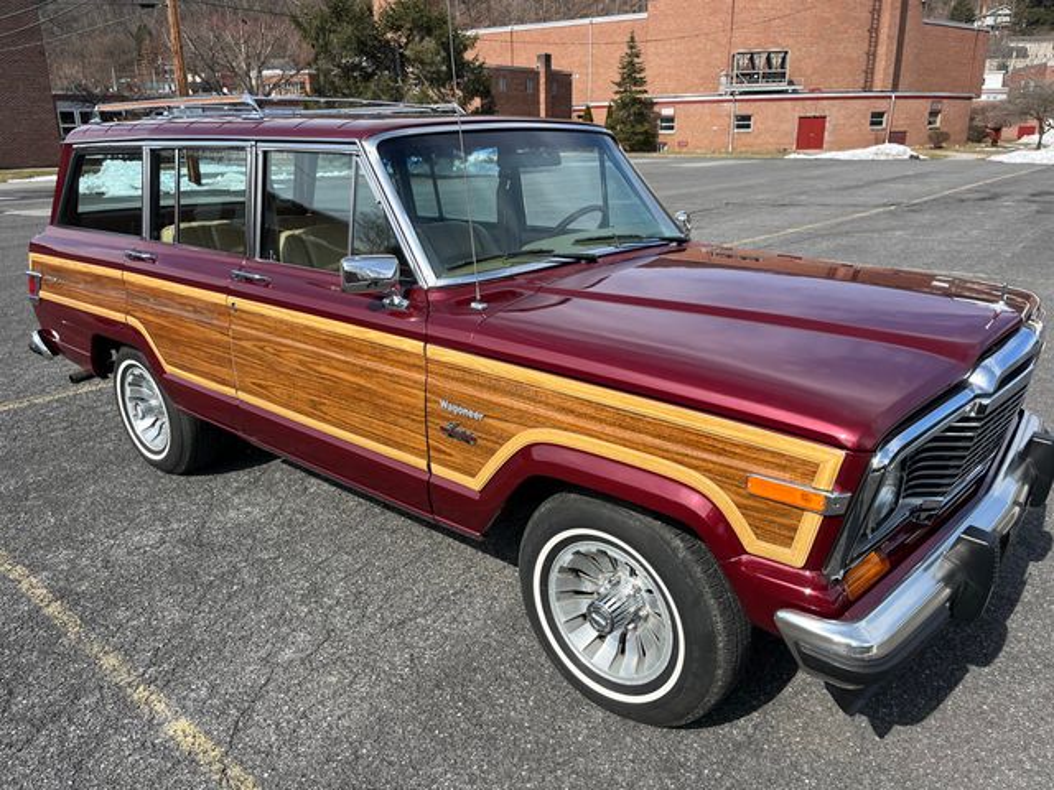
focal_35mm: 26
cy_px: 395
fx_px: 792
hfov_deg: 67.3
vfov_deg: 53.1
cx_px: 527
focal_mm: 5.1
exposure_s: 1/2179
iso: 50
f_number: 1.6
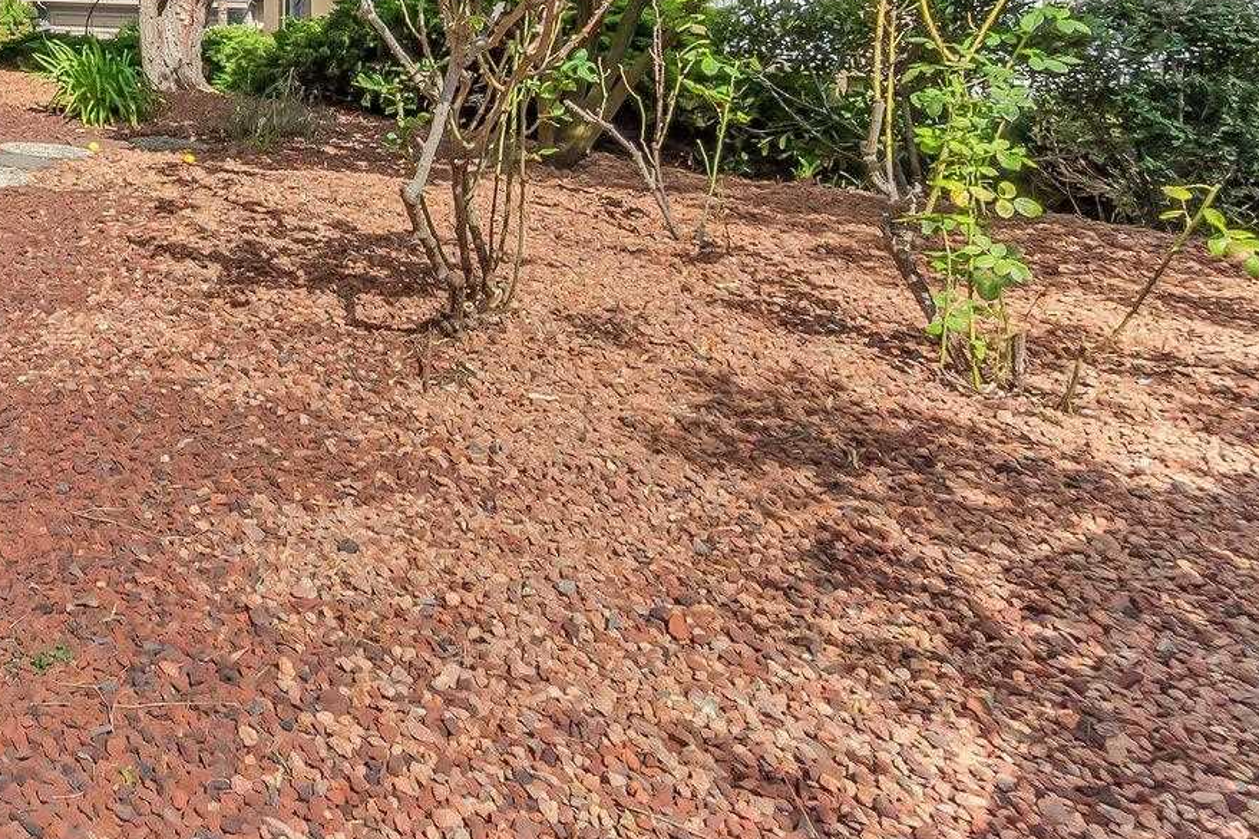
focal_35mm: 35
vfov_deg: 34.3
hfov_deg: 40.7
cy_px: -6
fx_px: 1224
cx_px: -202
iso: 100
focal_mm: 10
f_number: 8
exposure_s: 1/160
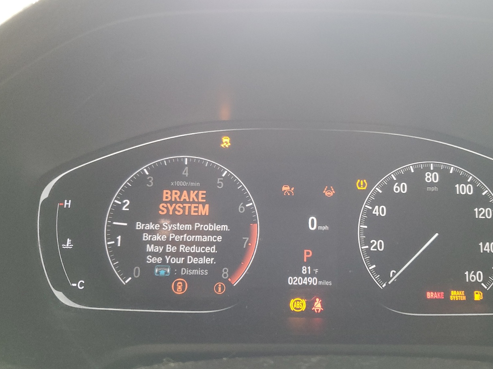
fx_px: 484
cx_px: 298
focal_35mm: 34
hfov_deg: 53.5
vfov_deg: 41.8
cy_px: 193
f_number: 1.5
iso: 155
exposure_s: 1/60.2
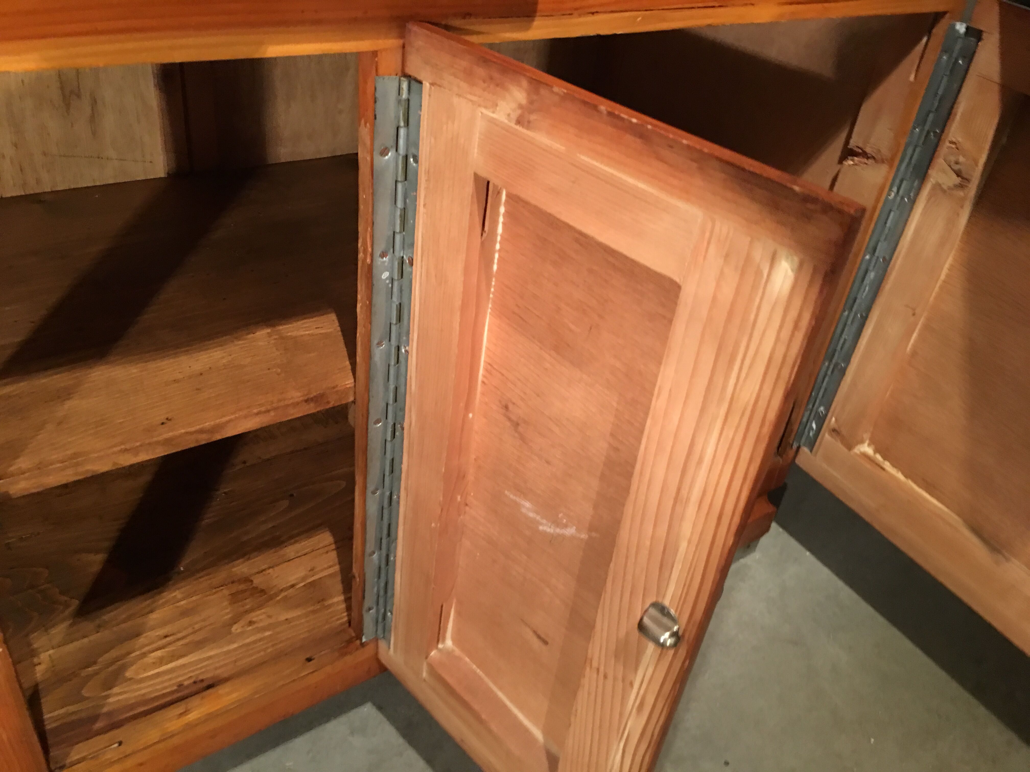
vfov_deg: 48.2
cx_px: 515
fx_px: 863
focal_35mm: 29
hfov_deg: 61.7
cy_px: 386
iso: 100
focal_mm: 4.15
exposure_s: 1/4
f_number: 2.2
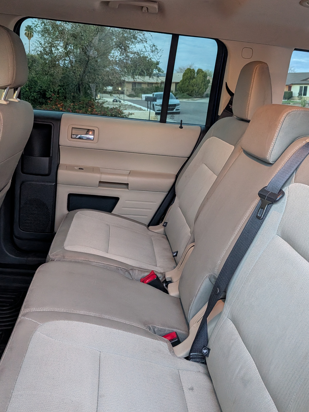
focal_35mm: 30
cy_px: 177
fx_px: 357
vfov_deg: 59.7
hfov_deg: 46.8
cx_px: 158
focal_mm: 4.53
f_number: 1.7
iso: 404
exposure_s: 1/70.9
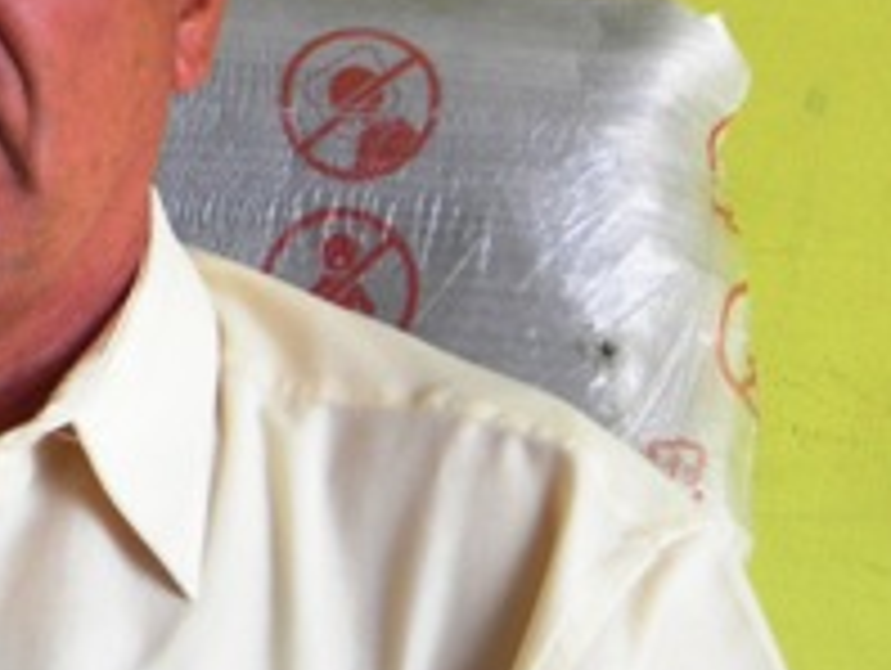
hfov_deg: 13.4
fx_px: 3659
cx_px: -292
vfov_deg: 10.5
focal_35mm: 142
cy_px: 454
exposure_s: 1/80
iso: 50
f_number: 3.3
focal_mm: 7.9
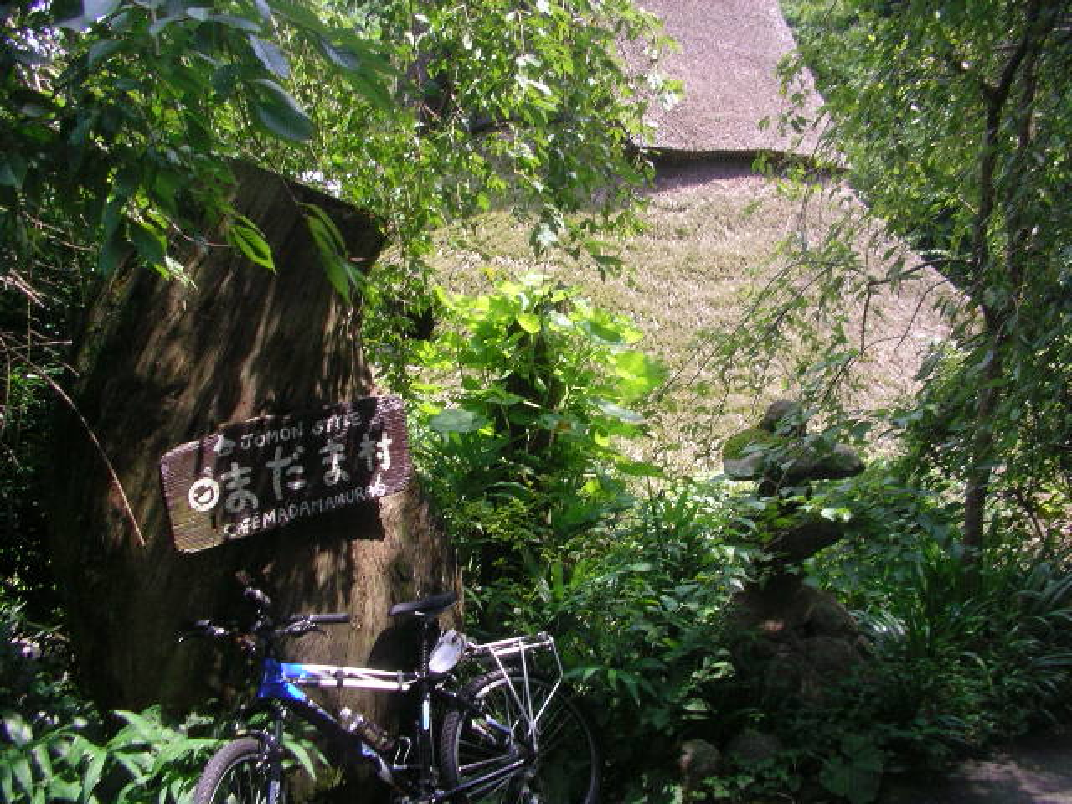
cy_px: 402
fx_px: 1146
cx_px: 536
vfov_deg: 38.7
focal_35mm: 37
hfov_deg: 50.1
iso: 100
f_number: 2.8
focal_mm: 5.7
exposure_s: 1/100
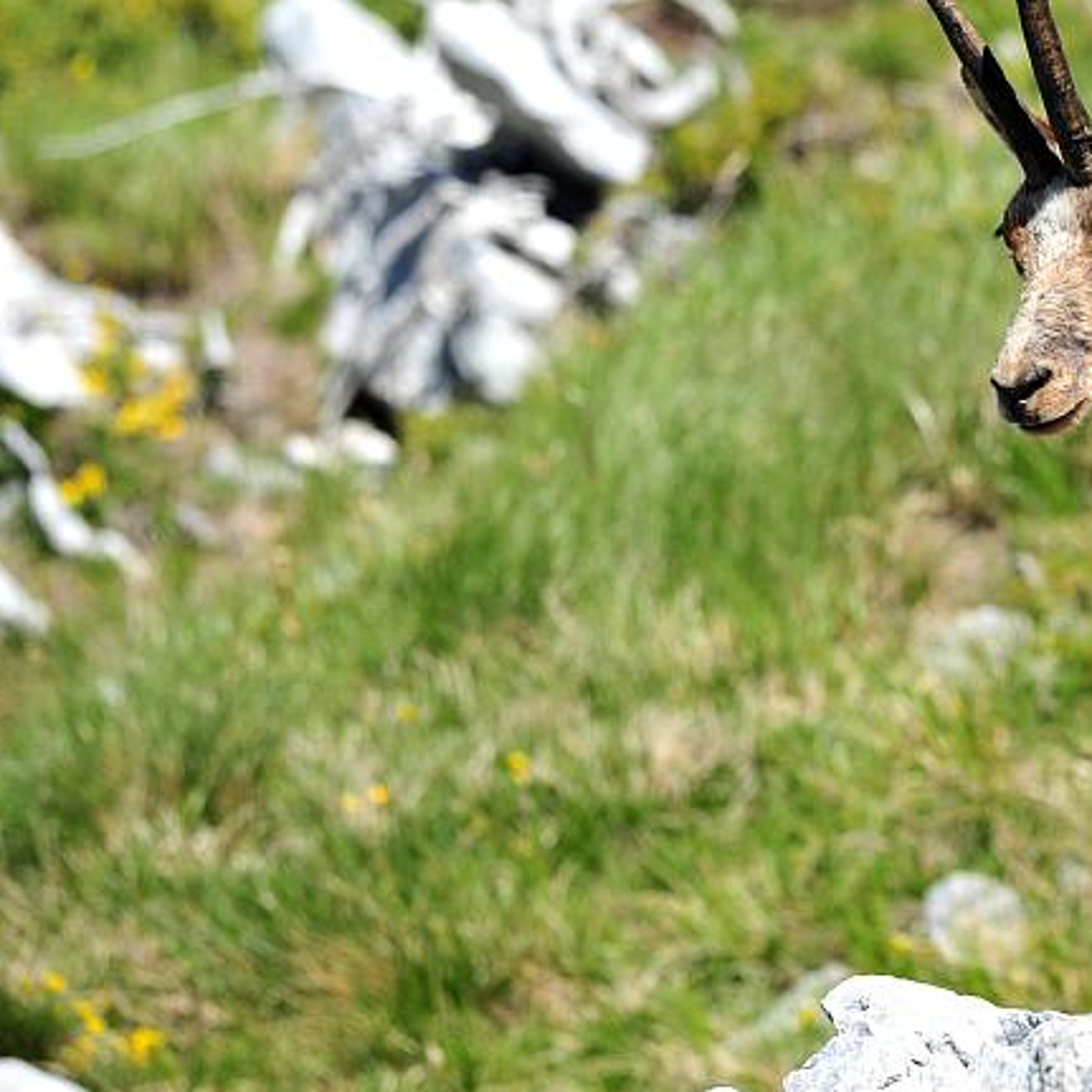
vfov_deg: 2.5
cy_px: 393
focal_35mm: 711
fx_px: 25376
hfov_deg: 2.5
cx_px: 943
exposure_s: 1/320
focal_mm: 380
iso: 200
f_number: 9
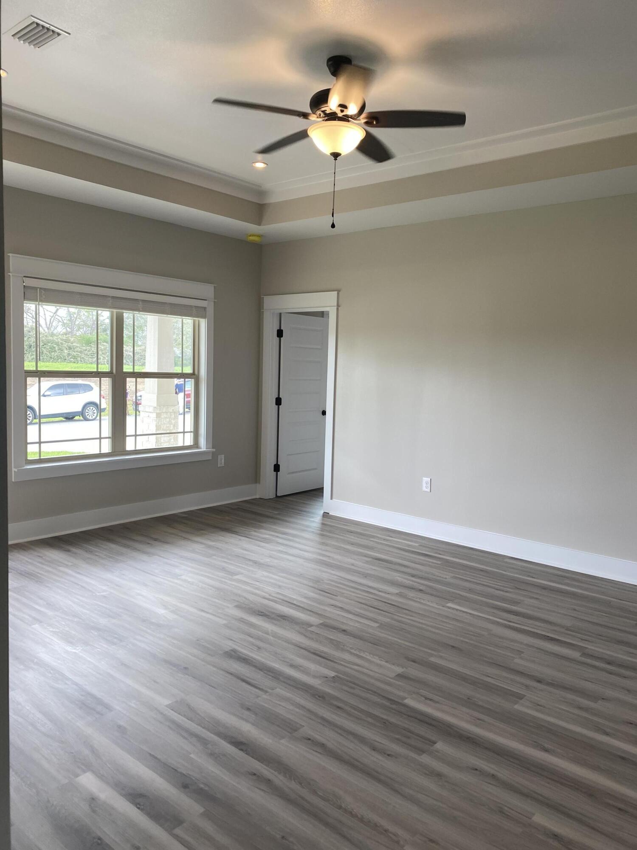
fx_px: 638
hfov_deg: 53.1
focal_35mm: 26
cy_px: 425
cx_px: 318
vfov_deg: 67.3
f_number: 1.8
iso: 80
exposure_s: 1/120
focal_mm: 4.25
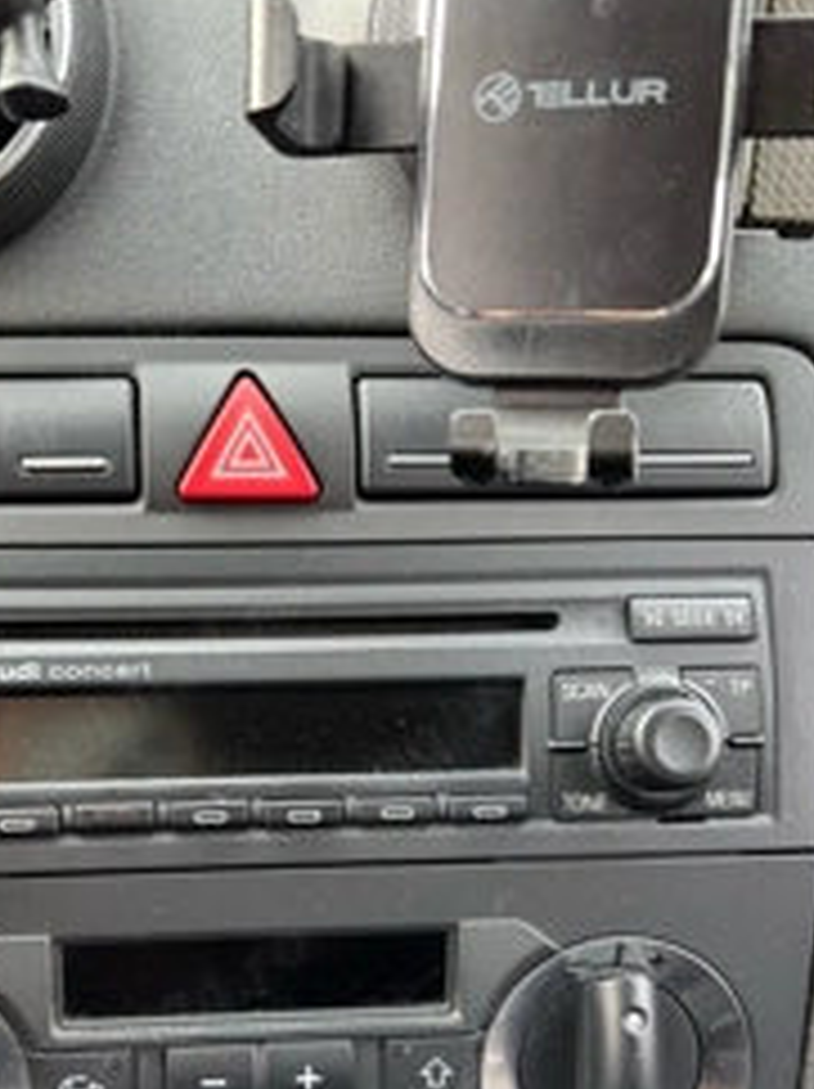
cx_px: 252
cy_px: 738
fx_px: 1351
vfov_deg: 43.2
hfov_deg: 33.2
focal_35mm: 43
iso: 125
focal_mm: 5.96
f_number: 1.6
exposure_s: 1/121
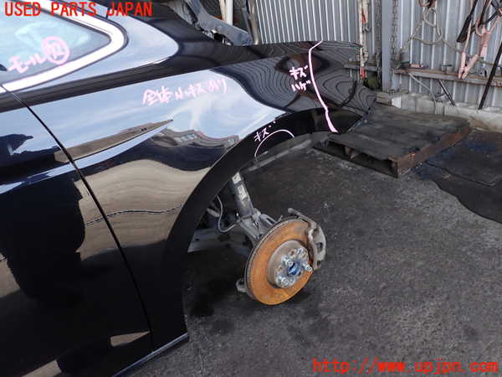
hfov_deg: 69.4
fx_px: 363
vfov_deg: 54.9
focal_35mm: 25
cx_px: 251
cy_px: 188
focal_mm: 4.5
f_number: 2.8
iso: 100
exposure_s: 1/100
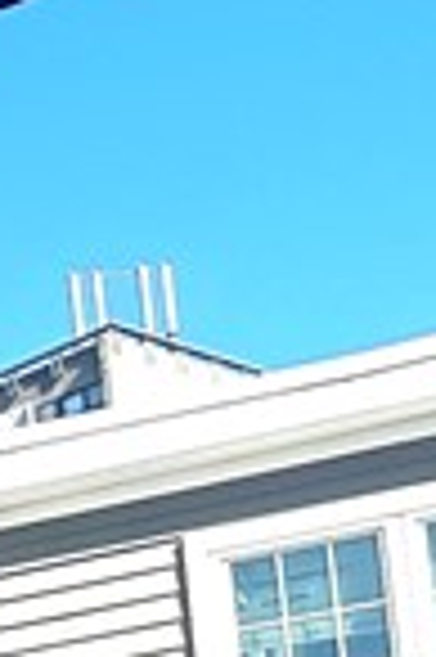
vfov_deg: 11.2
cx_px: -1209
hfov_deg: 6.5
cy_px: 1035
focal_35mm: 175
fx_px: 3186
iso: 80
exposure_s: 1/5263
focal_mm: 6.86
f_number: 1.78
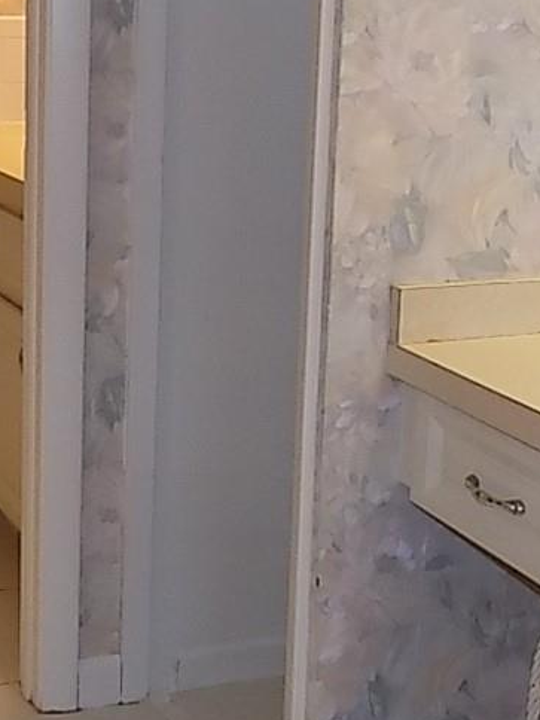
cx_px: 295
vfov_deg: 25.7
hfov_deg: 19.4
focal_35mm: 76
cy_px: 345
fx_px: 1581
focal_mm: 4
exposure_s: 1/30
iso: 200
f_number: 3.1
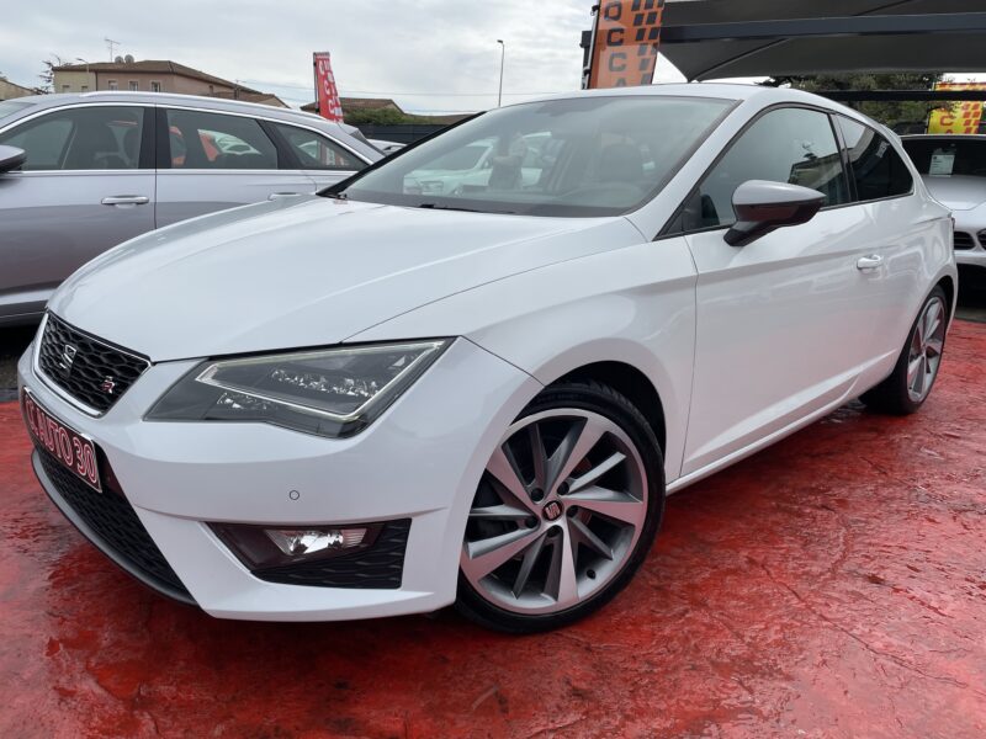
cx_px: 493
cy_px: 370
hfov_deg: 67.3
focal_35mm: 26
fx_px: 741
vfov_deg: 53.1
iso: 32
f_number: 1.6
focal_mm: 4.2
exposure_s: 1/4292
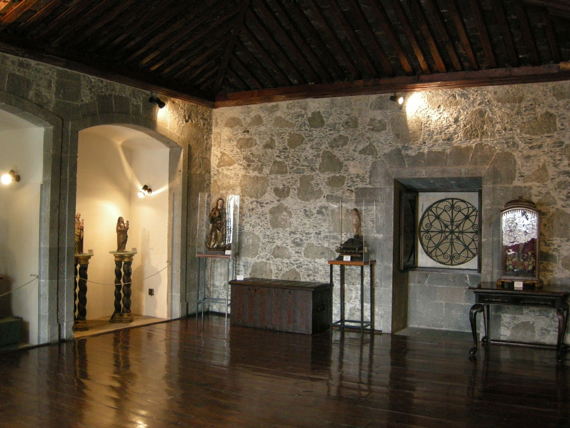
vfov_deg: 39.7
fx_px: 593
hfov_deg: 51.4
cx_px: 285
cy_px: 214
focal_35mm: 36
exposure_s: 1/17.8
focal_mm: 7.5
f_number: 2.7
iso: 400
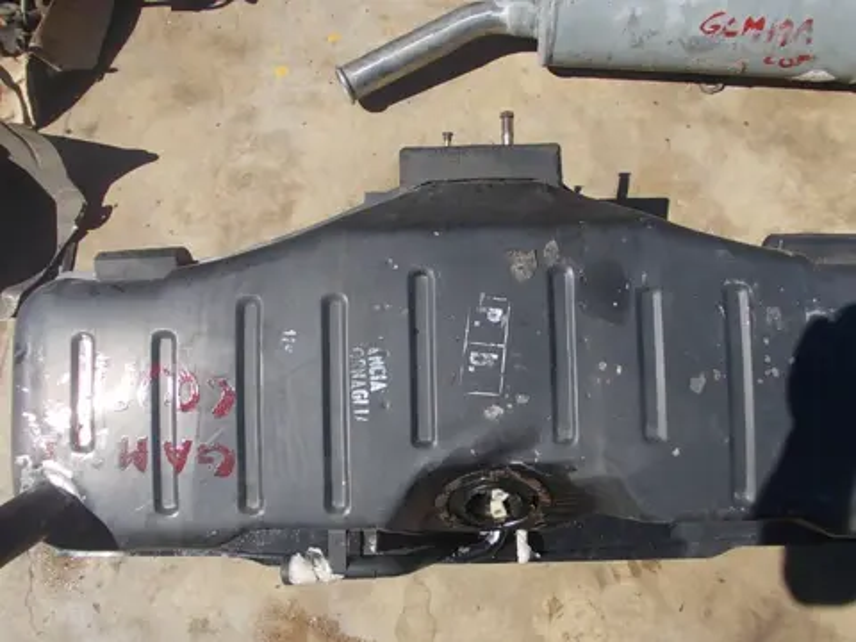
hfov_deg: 63.4
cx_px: 428
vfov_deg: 49.7
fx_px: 692
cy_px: 321
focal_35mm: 28
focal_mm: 4
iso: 80
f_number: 5.4
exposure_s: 1/320
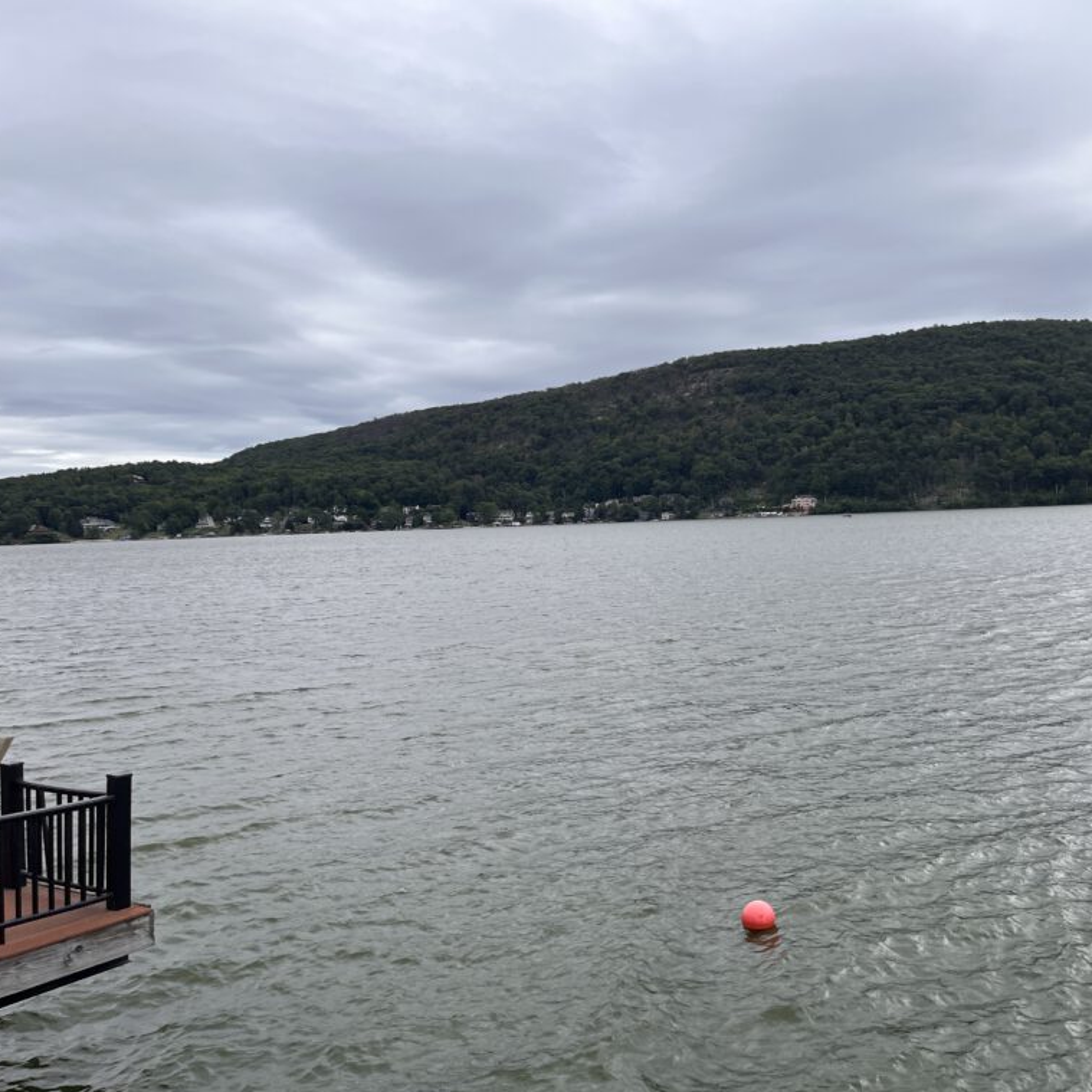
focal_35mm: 31
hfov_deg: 51.8
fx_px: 1106
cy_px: 551
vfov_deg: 52.5
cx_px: 704
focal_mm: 5.1
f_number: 1.6
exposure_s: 1/2825
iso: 50
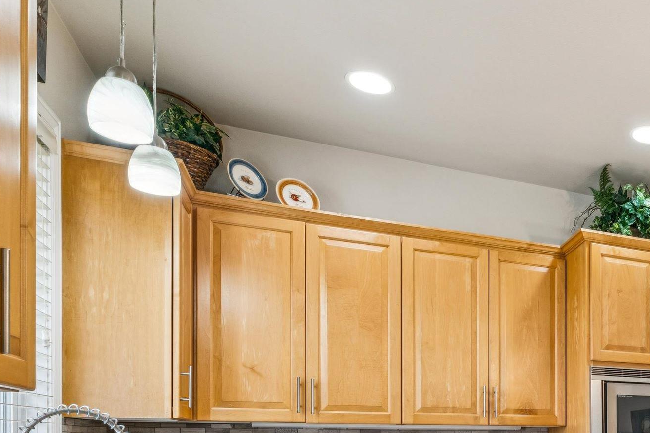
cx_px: 688
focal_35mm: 36
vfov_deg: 33.0
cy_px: 447
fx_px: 657
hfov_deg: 43.0
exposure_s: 1/4
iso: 400
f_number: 13
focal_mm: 15.6
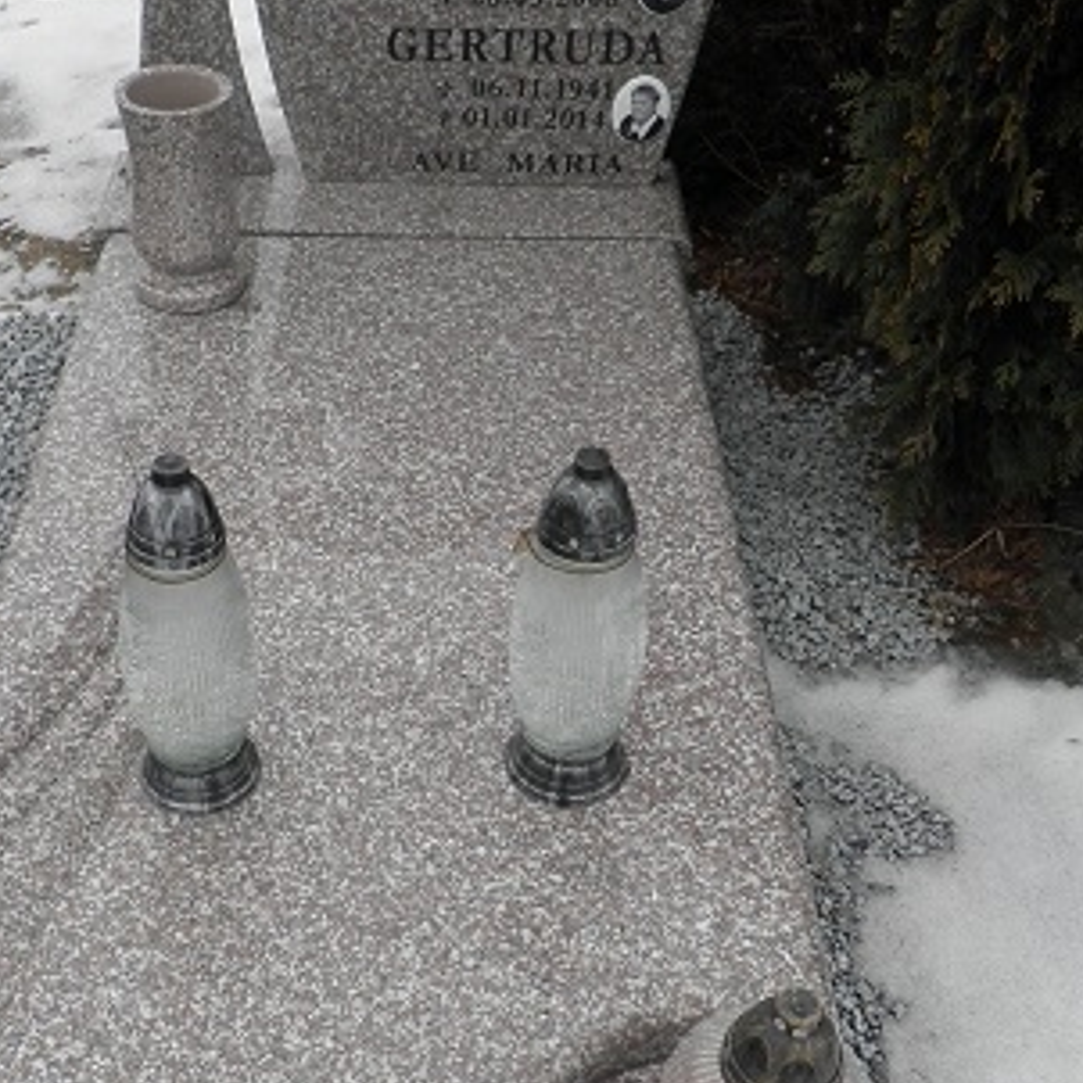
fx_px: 1593
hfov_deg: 37.3
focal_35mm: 45
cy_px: 617
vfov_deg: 37.5
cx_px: 412
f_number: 3.3
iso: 64
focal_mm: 4.3
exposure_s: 1/80
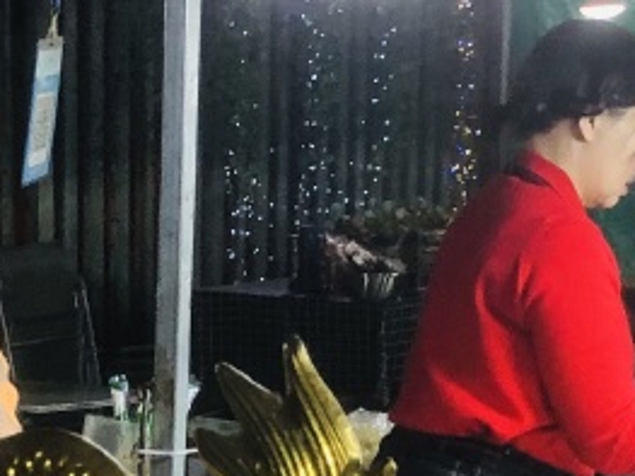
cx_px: 167
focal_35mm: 128
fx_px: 2347
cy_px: 387
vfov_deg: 11.5
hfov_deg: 15.3
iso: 40
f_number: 1.8
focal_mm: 4
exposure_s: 1/18
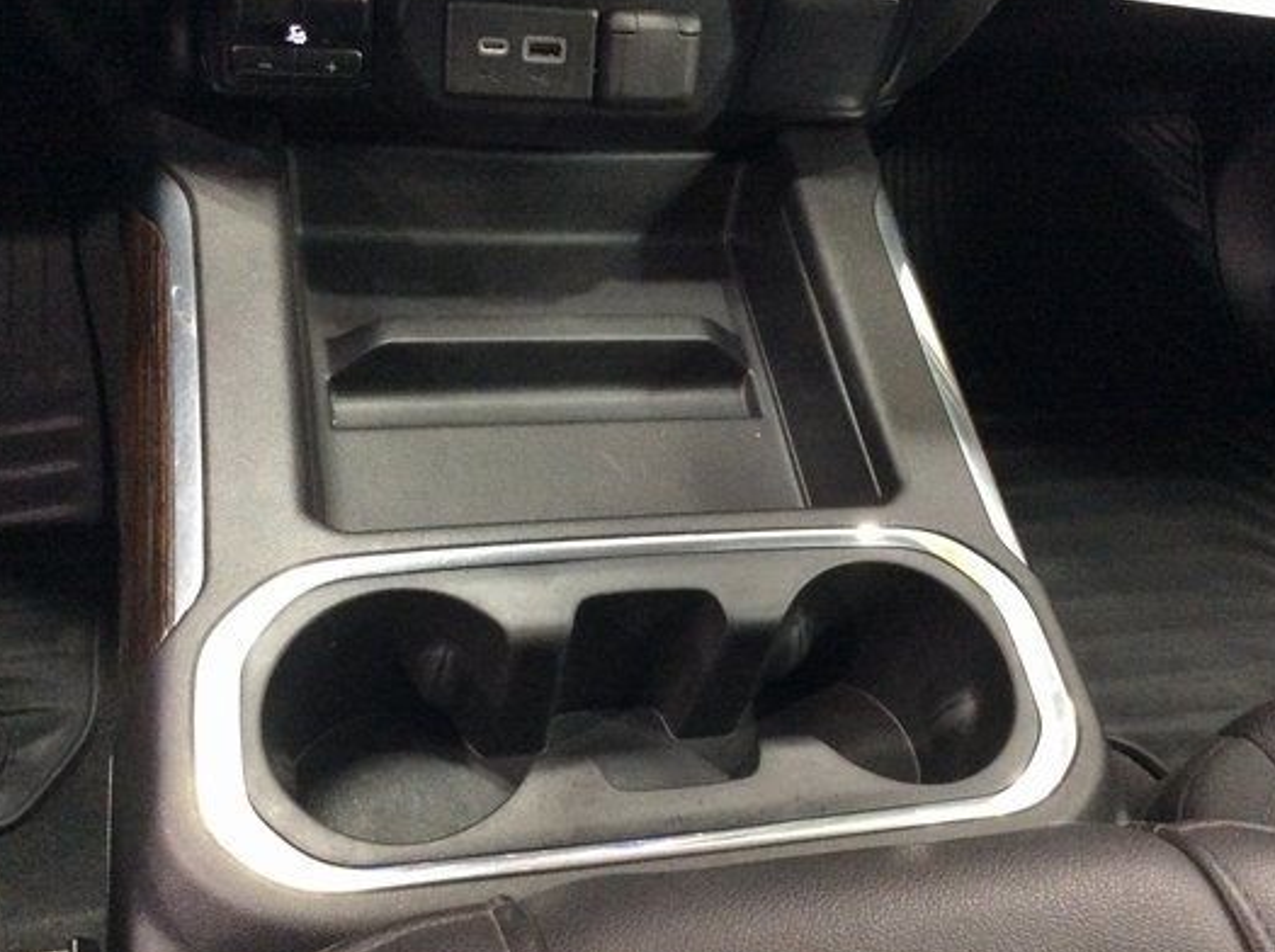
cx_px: 644
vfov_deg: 36.7
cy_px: 520
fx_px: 1434
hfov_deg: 47.9
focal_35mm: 39
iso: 320
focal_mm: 3.3
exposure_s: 1/15
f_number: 2.4
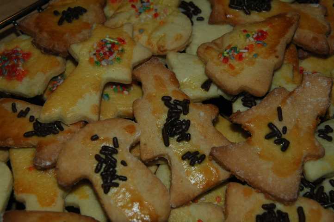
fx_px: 640
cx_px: 167
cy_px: 111
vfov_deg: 19.7
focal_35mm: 69
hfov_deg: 29.3
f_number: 7.1
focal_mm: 46
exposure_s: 1/125
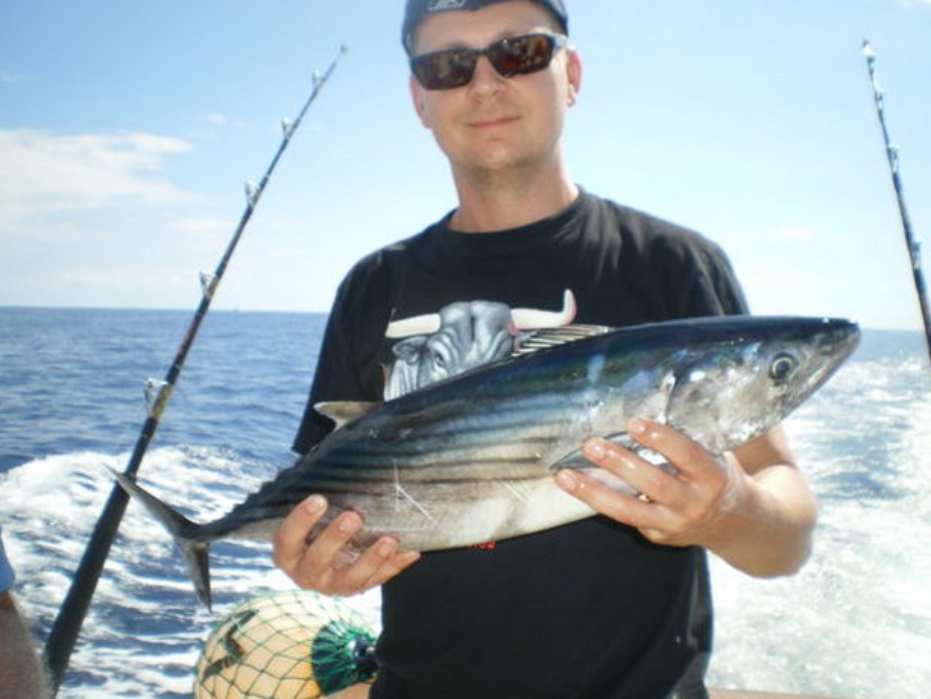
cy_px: 351
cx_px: 477
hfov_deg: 50.1
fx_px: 995
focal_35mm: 37
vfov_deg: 38.7
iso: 50
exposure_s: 1/320
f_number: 4.6
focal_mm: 6.3
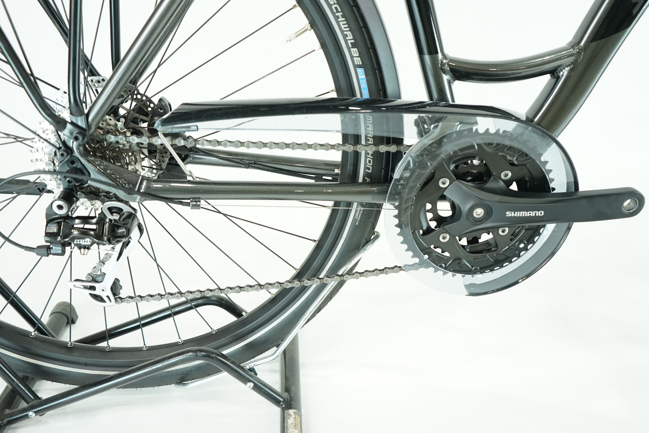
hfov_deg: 60.3
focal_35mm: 31
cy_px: 216
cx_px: 324
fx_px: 559
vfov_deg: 42.3
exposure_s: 1/200
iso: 2000
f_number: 4
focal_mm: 31
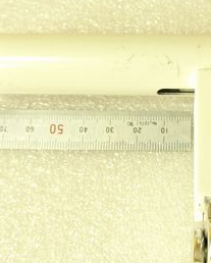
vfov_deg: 26.7
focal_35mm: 71
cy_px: 127
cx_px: 166
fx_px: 553
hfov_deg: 21.4
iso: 800
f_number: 4
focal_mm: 14.5
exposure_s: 1/20
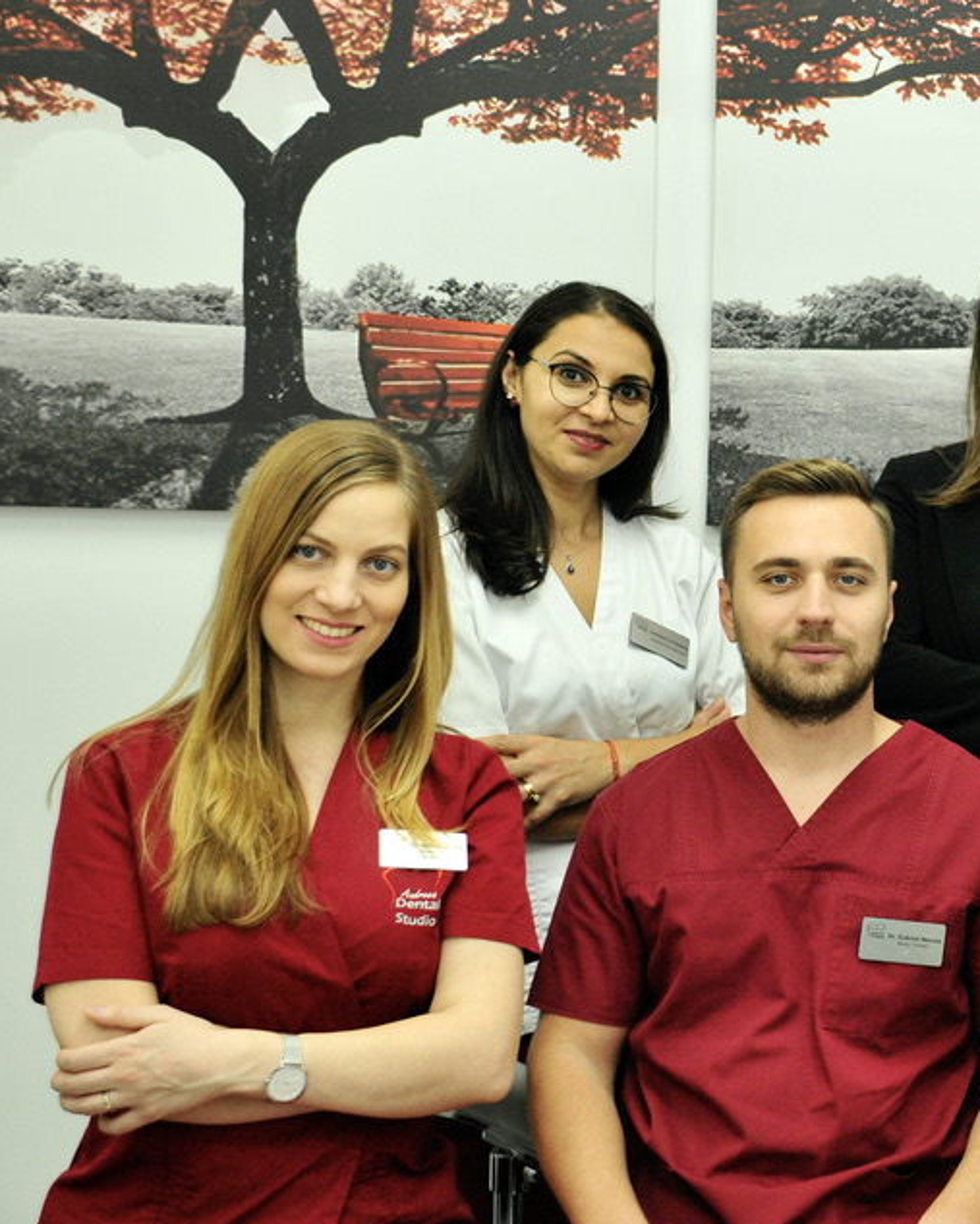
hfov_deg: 19.8
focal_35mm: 75
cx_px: 1018
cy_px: 590
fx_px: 2710
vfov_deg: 25.4
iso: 1000
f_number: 4
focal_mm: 31
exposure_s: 1/80
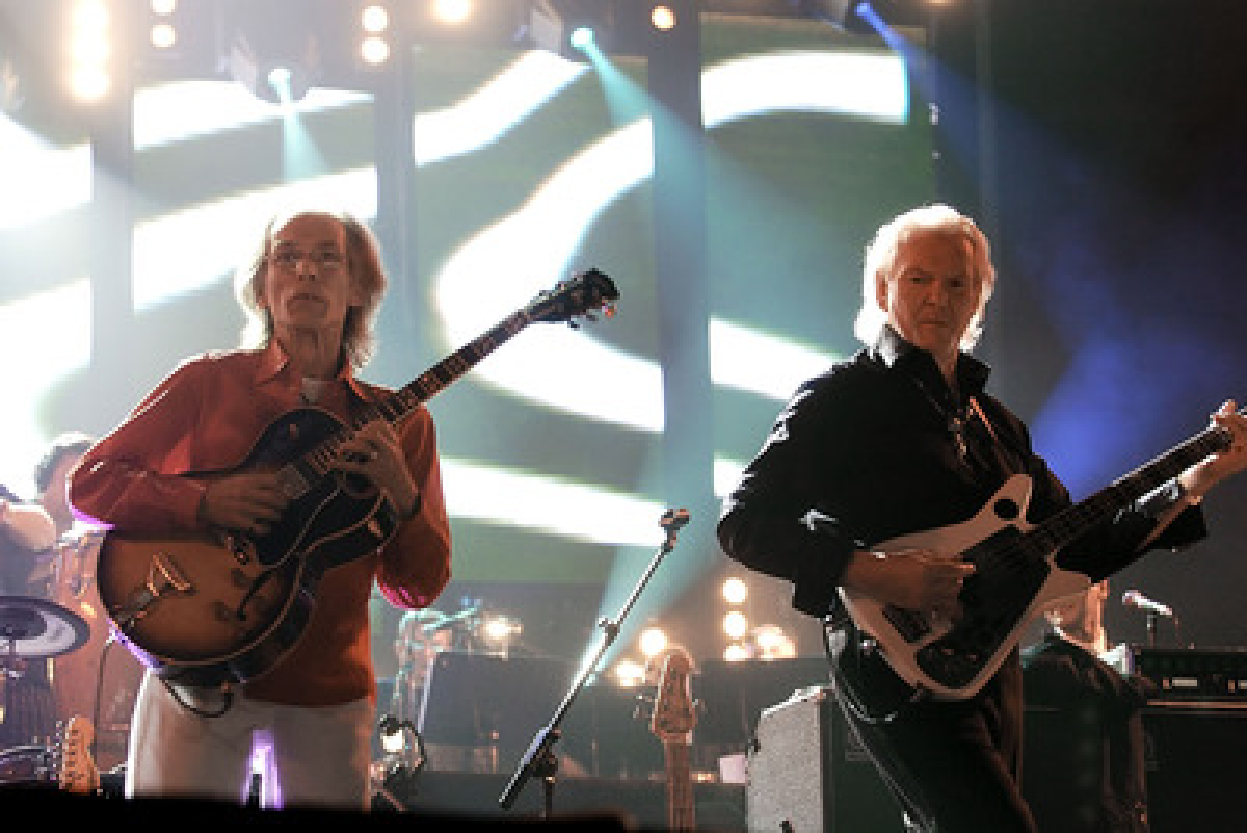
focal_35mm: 105
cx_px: 624
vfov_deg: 13.1
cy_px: 416
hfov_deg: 19.4
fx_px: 3638
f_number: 3.5
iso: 800
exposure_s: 1/60
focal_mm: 70
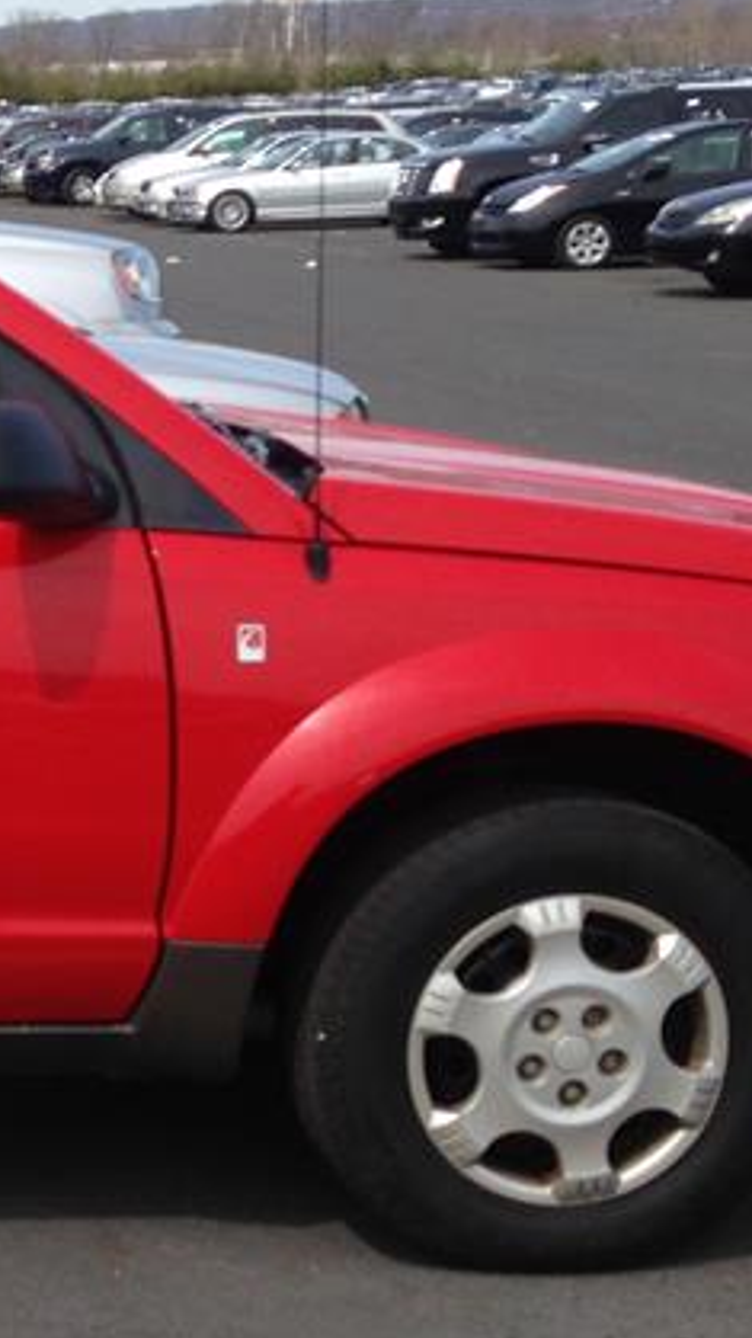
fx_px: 3121
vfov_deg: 24.2
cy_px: 784
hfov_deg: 12.7
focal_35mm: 88
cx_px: -525
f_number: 2.4
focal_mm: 4.13
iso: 50
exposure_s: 1/1205
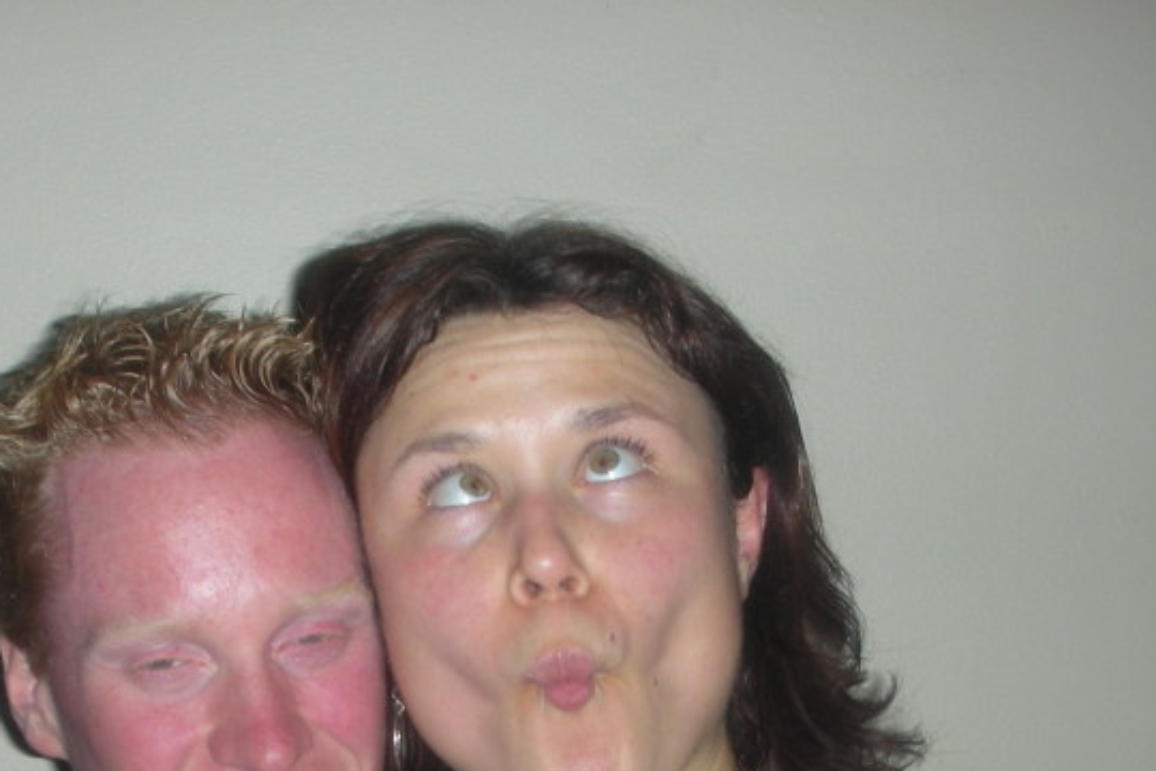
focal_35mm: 69
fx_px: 2215
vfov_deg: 19.1
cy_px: 814
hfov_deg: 28.9
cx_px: 313
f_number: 3
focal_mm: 5.8
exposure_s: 1/60.1
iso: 50
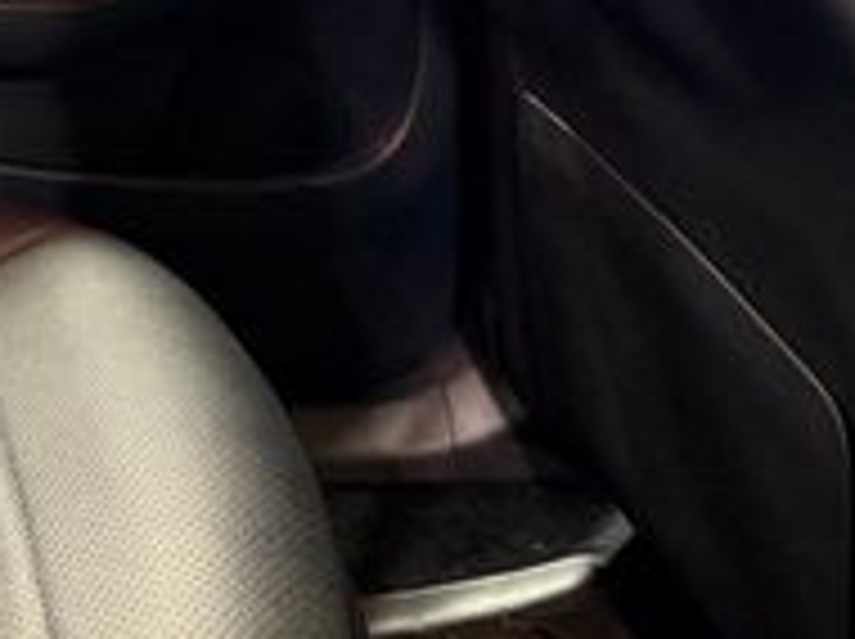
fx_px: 1998
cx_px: -27
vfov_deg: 16.8
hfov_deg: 23.0
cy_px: -252
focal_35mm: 81
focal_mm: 6.76
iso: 640
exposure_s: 1/58
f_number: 1.78
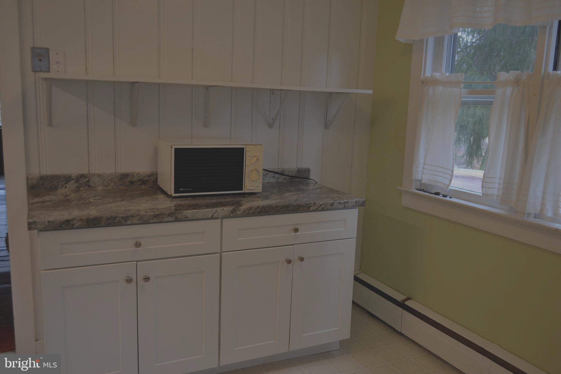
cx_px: 280
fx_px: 467
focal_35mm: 30
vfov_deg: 43.6
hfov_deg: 61.9
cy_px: 187
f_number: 4
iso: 400
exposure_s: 1/60
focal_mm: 20
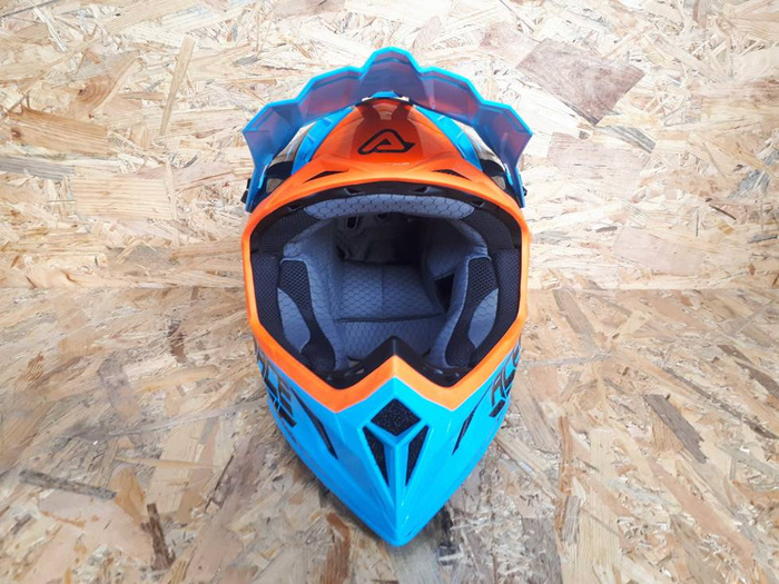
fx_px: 608
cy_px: 292
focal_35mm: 27
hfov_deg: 65.3
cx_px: 390
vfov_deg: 51.4
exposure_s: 1/33
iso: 80
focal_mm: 3.6
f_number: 1.9
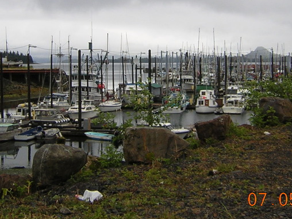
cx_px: 147
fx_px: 574
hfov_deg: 28.6
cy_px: 36
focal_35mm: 68
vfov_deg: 21.3
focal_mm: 4.7
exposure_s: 1/219
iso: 100
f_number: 5.2
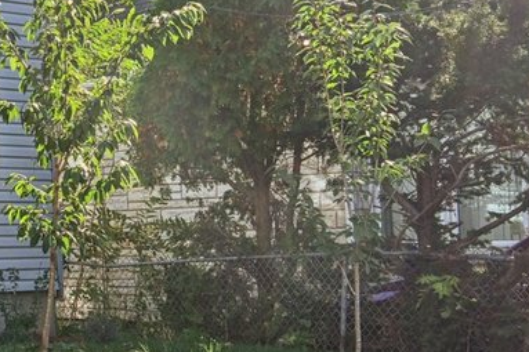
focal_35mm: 74
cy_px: -134
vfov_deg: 17.0
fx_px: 1089
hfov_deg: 22.8
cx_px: -238
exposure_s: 1/640
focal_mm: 17.5
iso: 800
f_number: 8
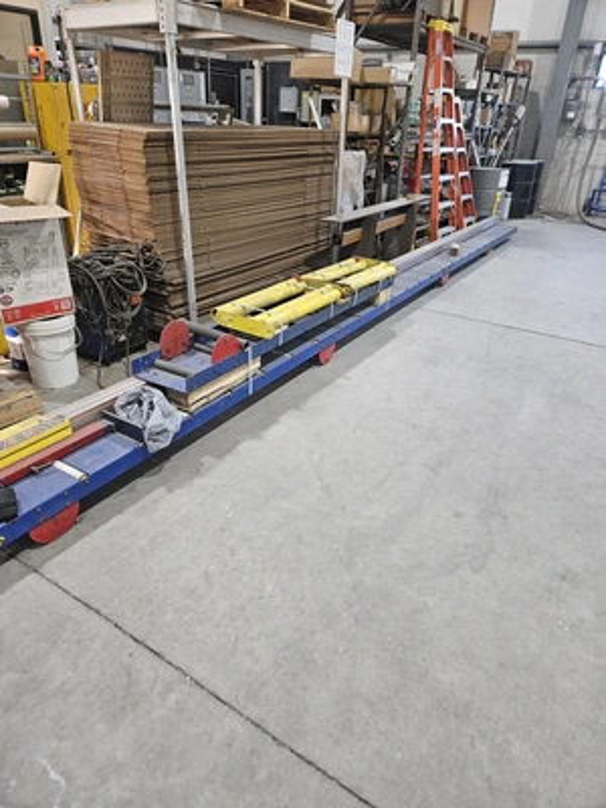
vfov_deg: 73.9
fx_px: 537
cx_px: 303
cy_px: 404
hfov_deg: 58.9
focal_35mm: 23
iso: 500
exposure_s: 1/60
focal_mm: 5.4
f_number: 1.8
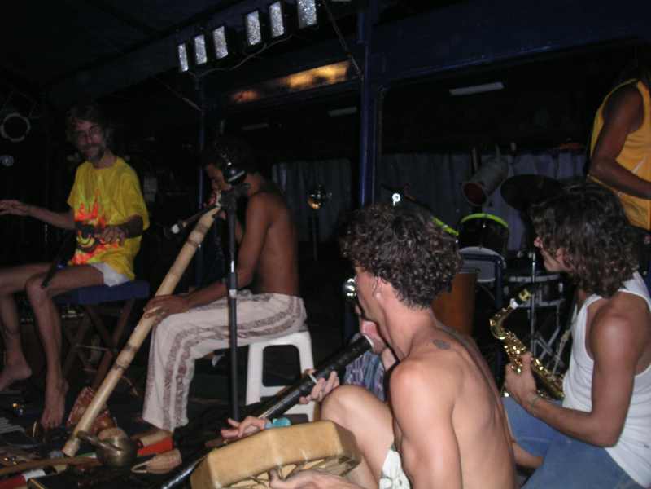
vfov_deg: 37.7
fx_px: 715
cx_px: 326
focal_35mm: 38
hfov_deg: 49.0
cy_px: 244
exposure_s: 1/45
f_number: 2.8
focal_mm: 6
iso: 160
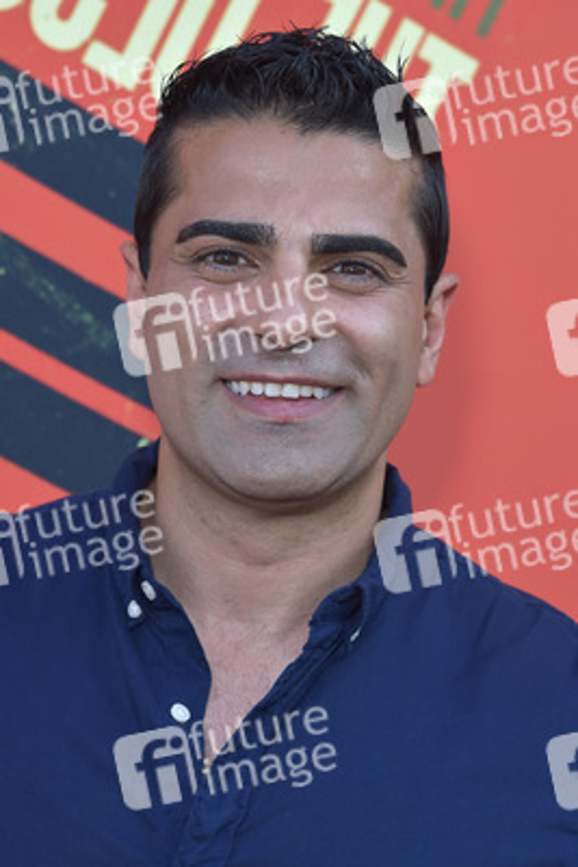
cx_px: 289
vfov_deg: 18.6
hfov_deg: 12.5
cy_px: 434
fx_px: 2647
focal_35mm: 110
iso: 250
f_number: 6.3
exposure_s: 1/250
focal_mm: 110
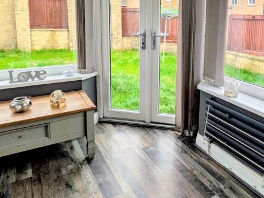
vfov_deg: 43.0
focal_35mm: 32
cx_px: 190
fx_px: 244
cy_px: 53
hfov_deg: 54.7
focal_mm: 1.83
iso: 50
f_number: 2.2
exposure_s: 1/168
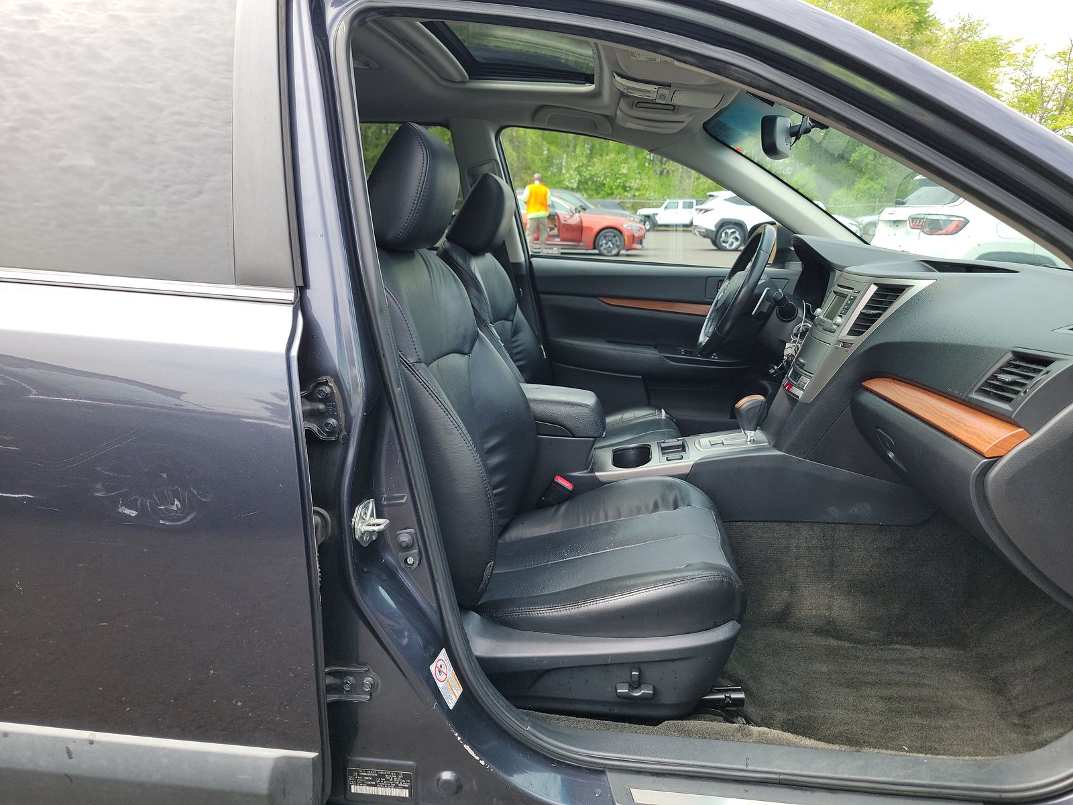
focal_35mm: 24
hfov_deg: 71.6
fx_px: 744
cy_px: 402
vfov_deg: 56.8
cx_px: 536
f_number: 1.8
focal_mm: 6.7
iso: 50
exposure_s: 1/162
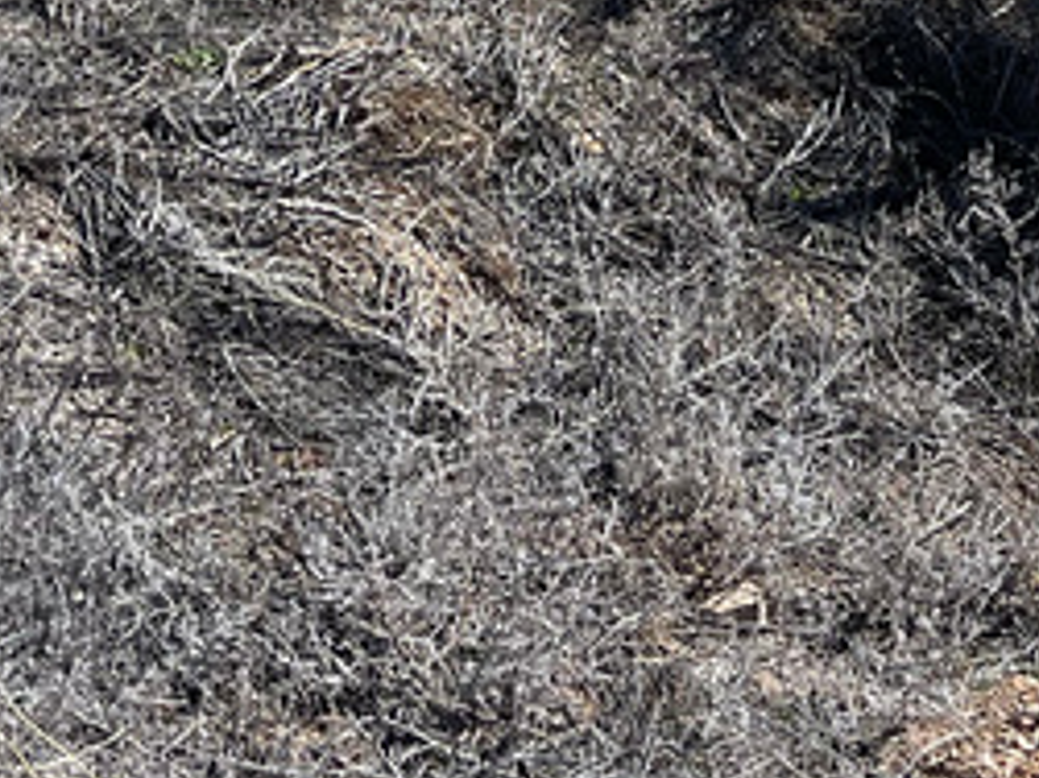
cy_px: -521
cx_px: 869
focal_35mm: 106
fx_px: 3180
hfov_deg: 18.3
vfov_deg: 12.9
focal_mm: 5.1
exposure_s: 1/5618
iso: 50
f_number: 1.6
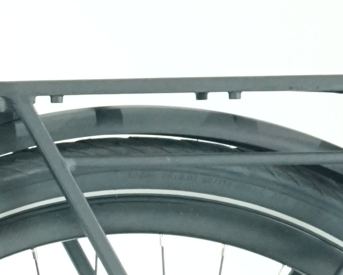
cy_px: 297
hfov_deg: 4.7
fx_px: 4050
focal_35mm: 399
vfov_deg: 3.9
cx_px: -602
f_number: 5
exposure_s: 1/200
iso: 3200
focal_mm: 58
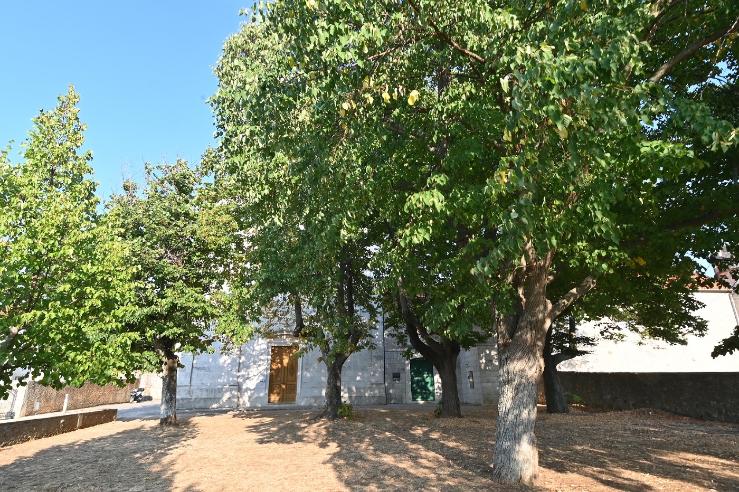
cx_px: 370
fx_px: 369
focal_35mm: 18
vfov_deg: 67.3
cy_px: 246
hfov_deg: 90.0
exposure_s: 1/20
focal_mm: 12
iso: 110
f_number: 16
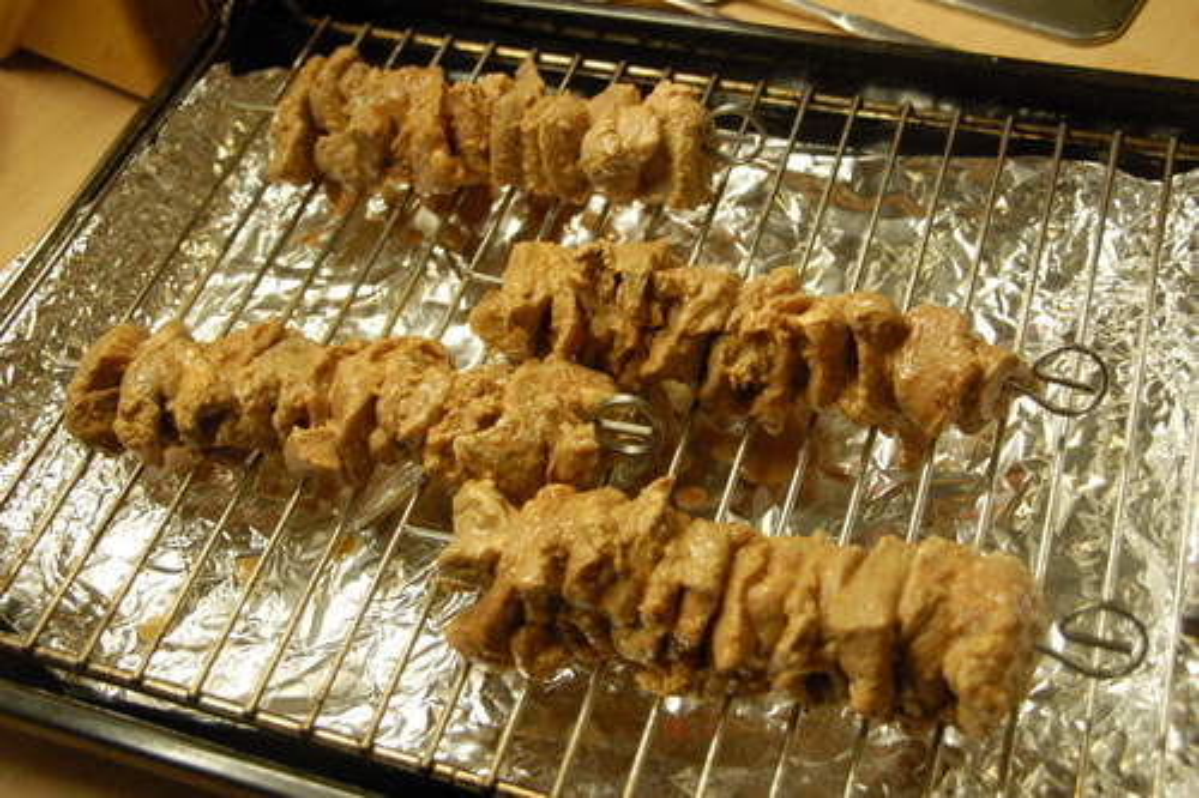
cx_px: 600
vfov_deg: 29.8
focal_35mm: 45
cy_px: 399
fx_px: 1498
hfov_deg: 43.6
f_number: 4.5
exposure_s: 1/80
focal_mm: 30
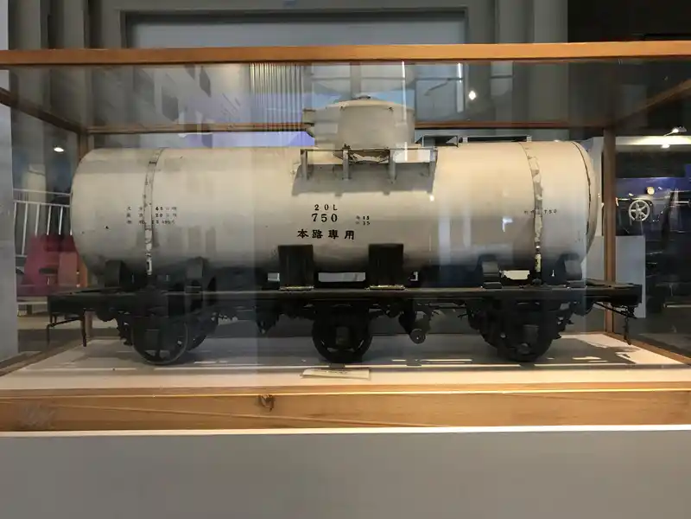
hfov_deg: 63.4
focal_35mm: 28
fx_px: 559
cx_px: 346
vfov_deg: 49.7
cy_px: 260
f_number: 1.8
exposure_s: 1/15
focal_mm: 3.99
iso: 40
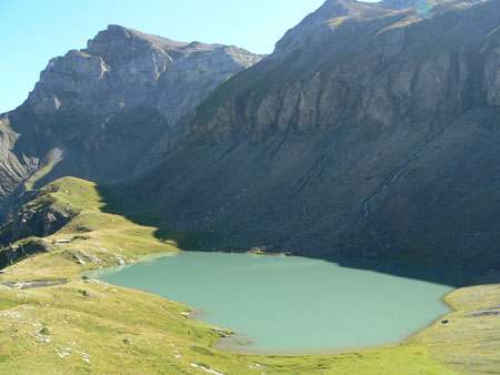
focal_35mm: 36
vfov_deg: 39.7
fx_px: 520
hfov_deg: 51.3
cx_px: 250
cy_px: 188
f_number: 4
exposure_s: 1/200
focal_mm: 6
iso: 80
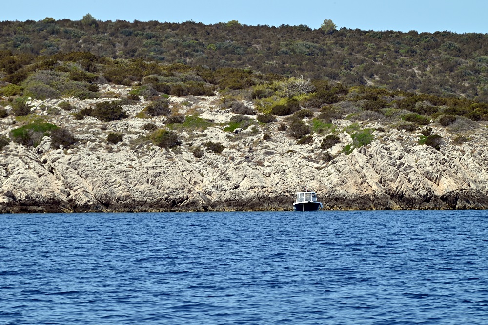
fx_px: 4067
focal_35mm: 300
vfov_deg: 4.6
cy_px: 162
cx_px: 244
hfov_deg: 6.9
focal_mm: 300
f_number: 16
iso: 360
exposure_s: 1/320
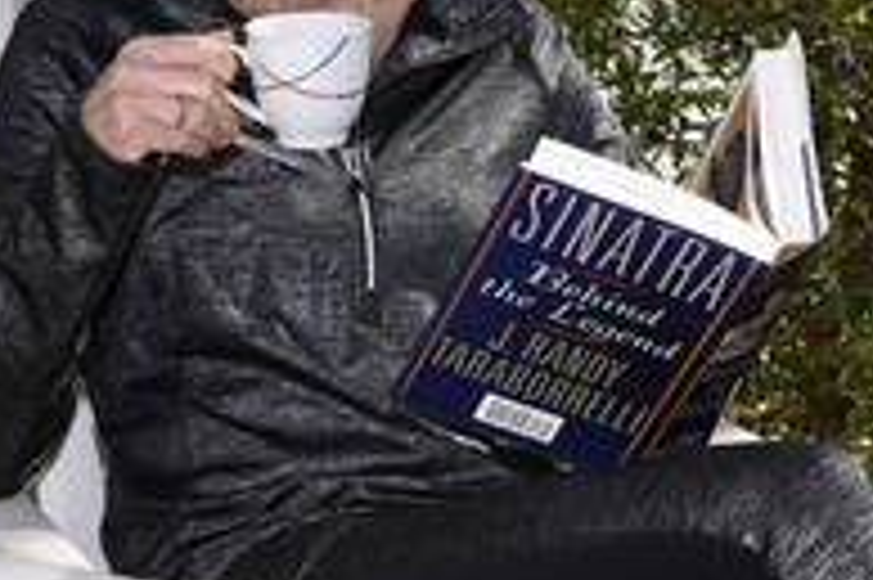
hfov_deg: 14.2
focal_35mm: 144
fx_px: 3489
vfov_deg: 9.5
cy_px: 157
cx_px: 668
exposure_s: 1/160
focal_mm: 62
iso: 200
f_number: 9
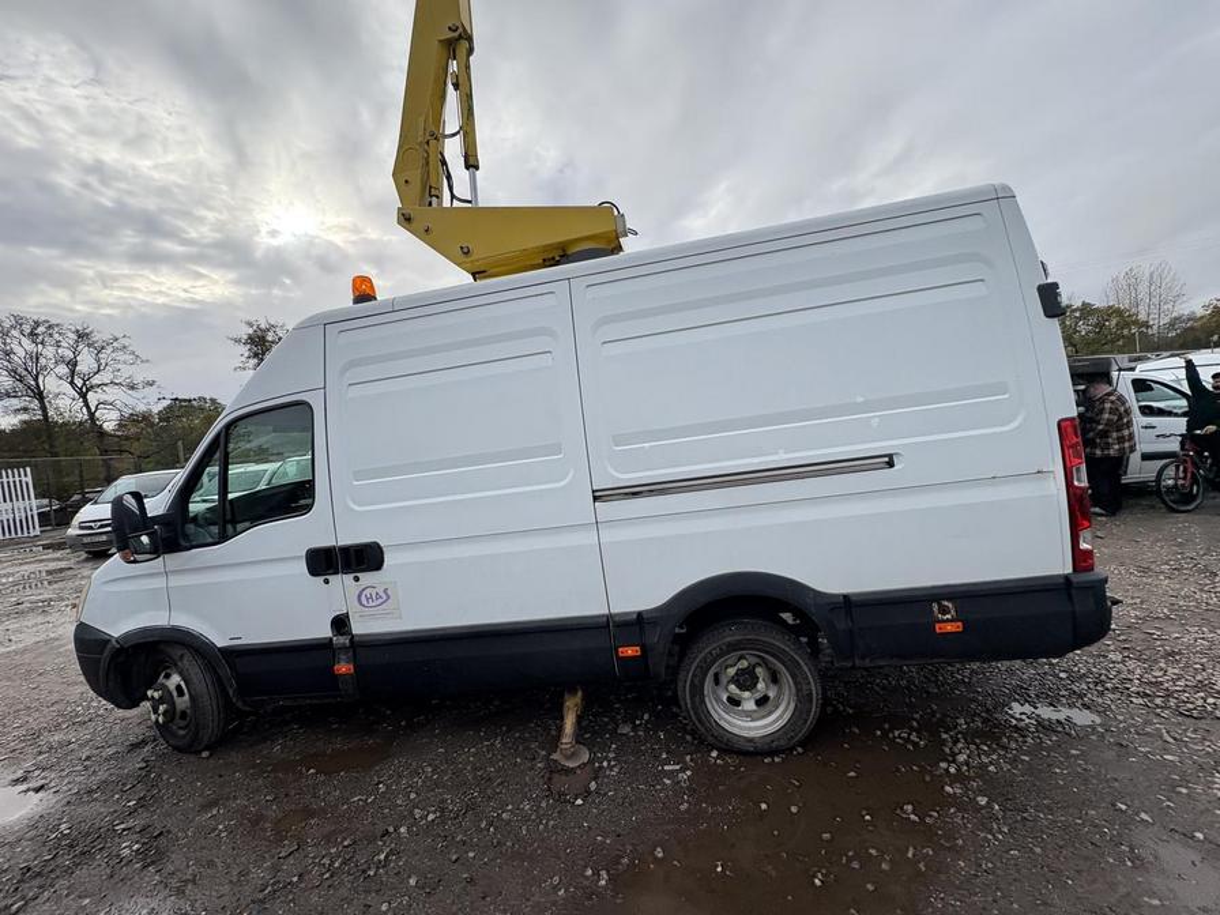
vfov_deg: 85.7
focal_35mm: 14
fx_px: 493
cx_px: 610
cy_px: 458
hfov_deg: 102.1
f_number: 2.2
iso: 40
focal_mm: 2.22
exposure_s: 1/879
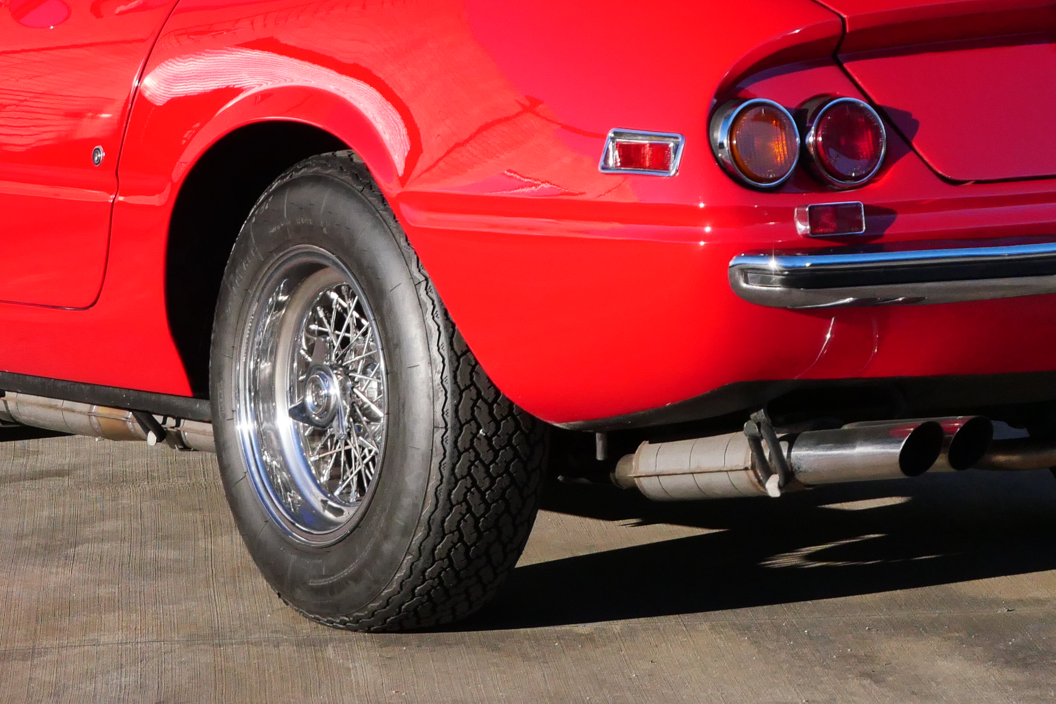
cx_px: 545
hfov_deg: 11.5
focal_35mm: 179
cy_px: -43
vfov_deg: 7.6
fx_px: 5251
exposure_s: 1/1600
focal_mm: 40
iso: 1000
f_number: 5.5
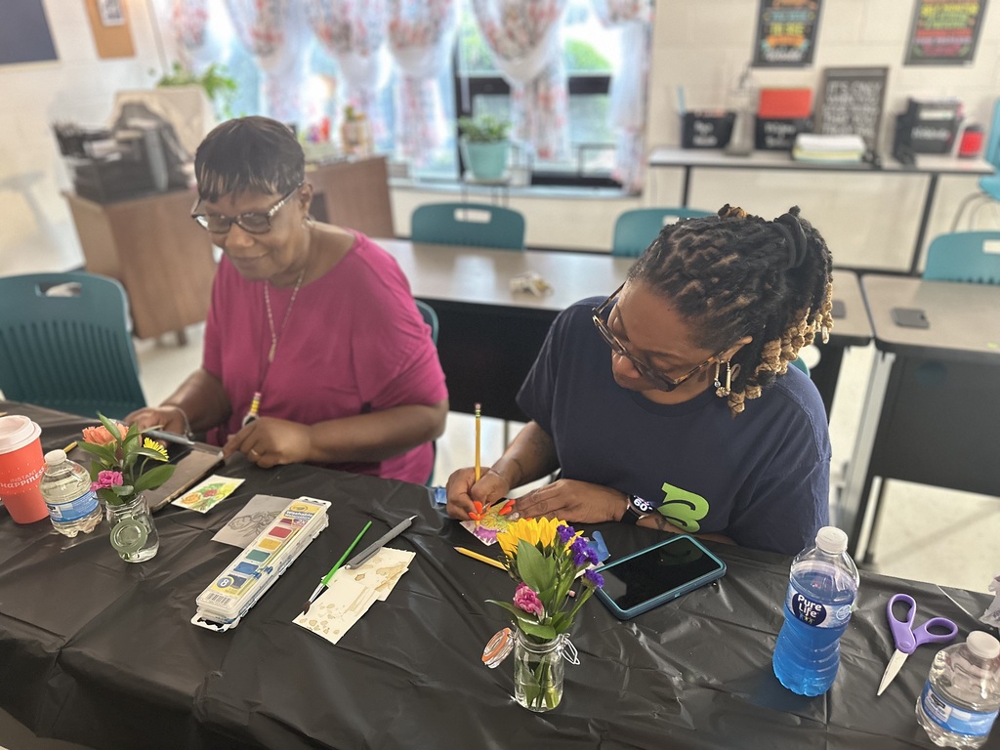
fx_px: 693
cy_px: 375
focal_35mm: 24
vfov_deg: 56.8
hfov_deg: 71.6
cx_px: 500
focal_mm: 6.86
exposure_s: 1/40
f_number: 1.78
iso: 1000
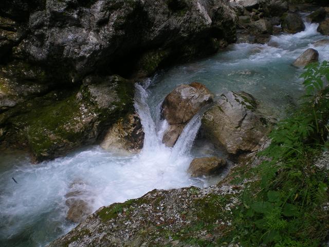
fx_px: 361
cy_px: 124
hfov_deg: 49.0
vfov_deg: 37.7
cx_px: 164
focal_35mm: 38
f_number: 3.1
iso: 64
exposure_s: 1/125
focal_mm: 6.3
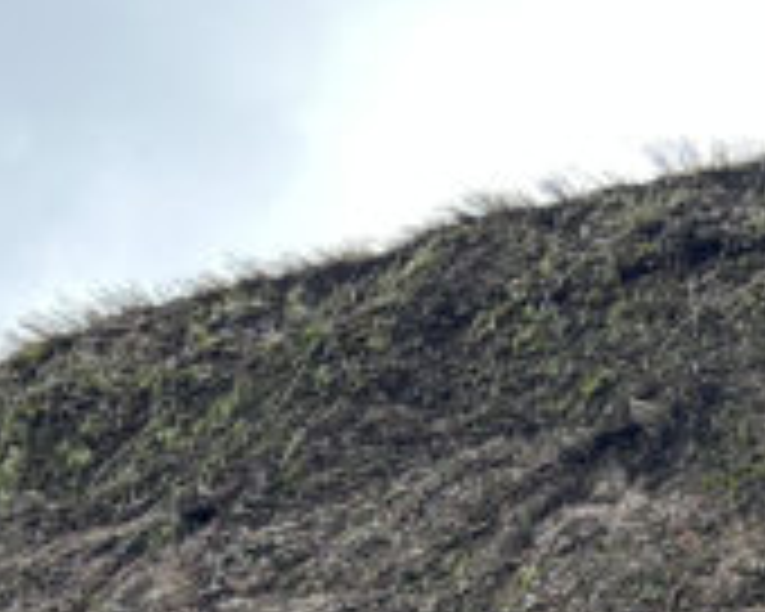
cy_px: 1467
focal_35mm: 153
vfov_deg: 9.1
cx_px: 486
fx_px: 3464
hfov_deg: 12.6
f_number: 1.5
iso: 50
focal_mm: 5.7
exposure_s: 1/569
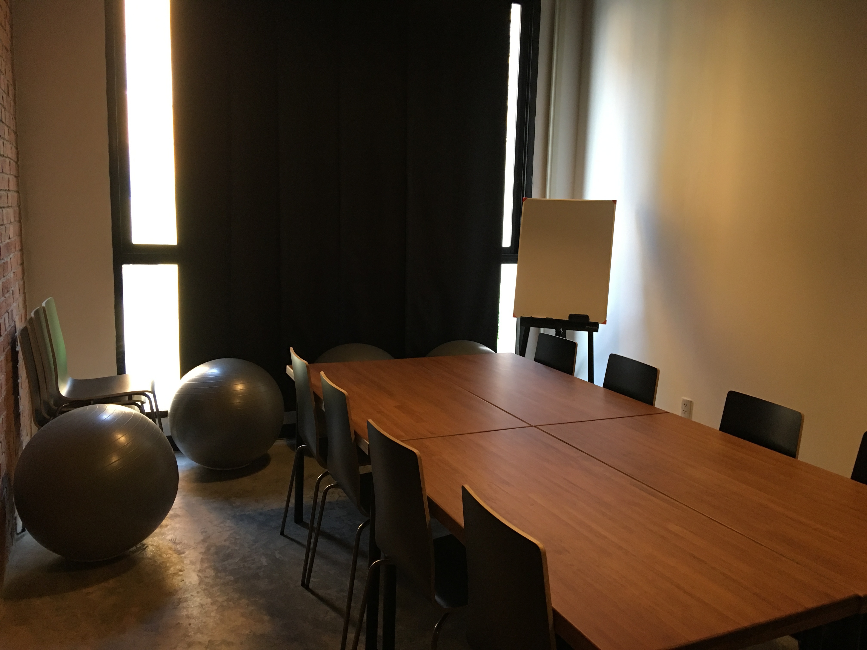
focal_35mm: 29
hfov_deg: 61.7
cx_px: 434
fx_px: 726
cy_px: 325
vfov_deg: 48.2
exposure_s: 1/17
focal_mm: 4.15
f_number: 2.2
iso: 100
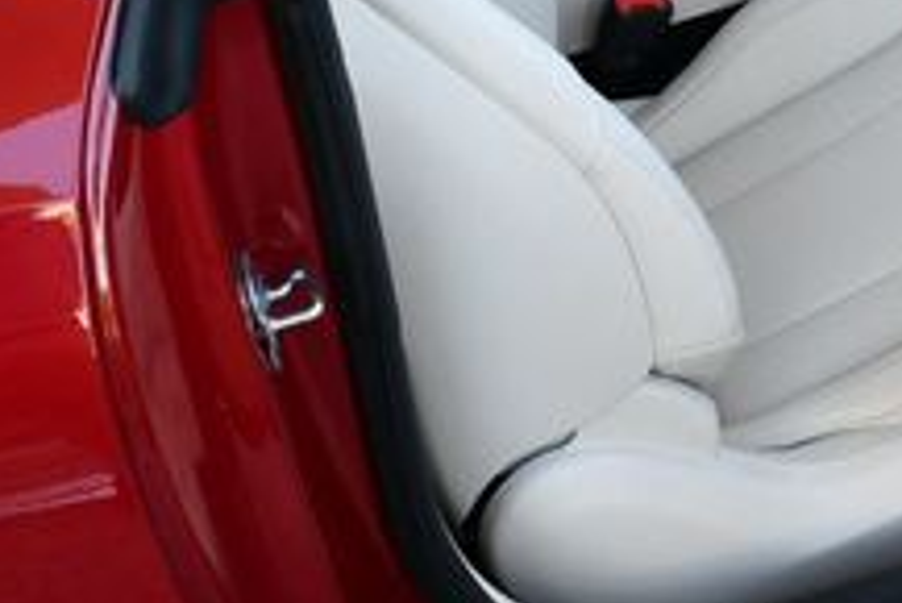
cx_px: 881
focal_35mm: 106
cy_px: -71
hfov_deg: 18.8
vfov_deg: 12.7
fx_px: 2658
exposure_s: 1/250
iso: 400
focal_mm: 18
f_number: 3.5
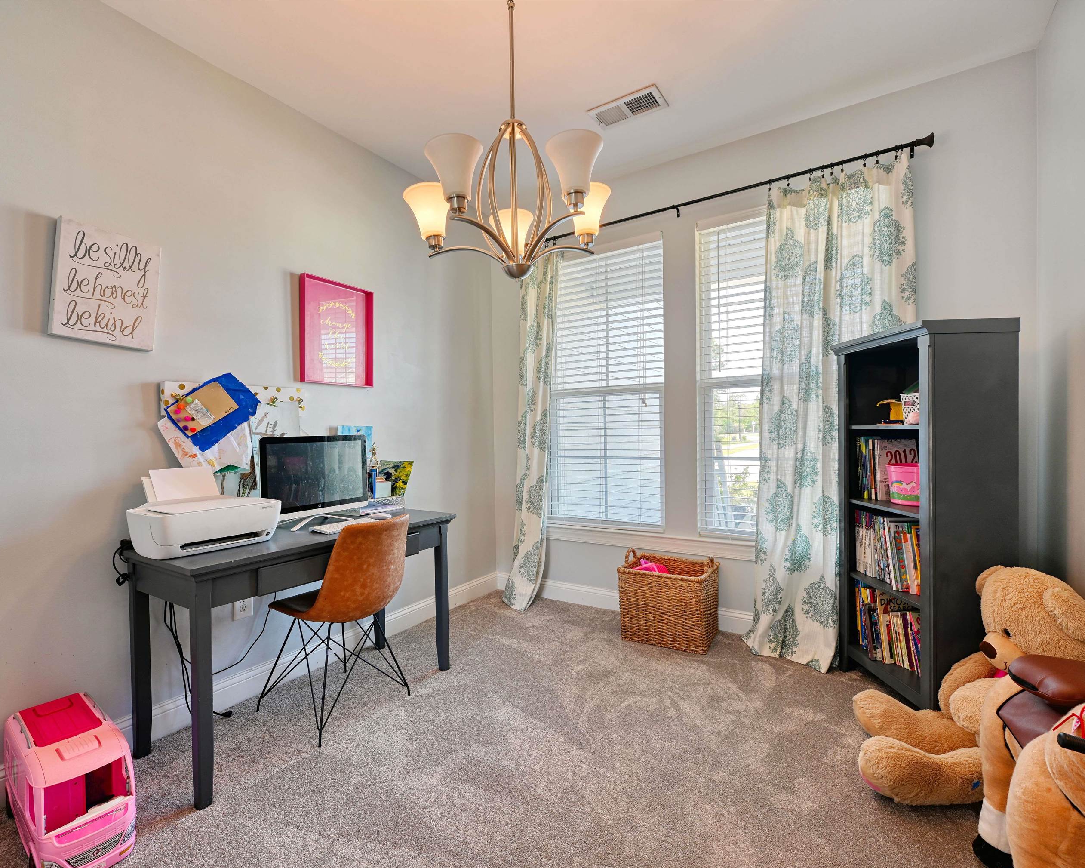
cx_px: 523
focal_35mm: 16
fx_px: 514
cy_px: 438
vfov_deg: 80.4
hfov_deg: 93.1
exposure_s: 1/50
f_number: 7.1
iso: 400
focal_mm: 14
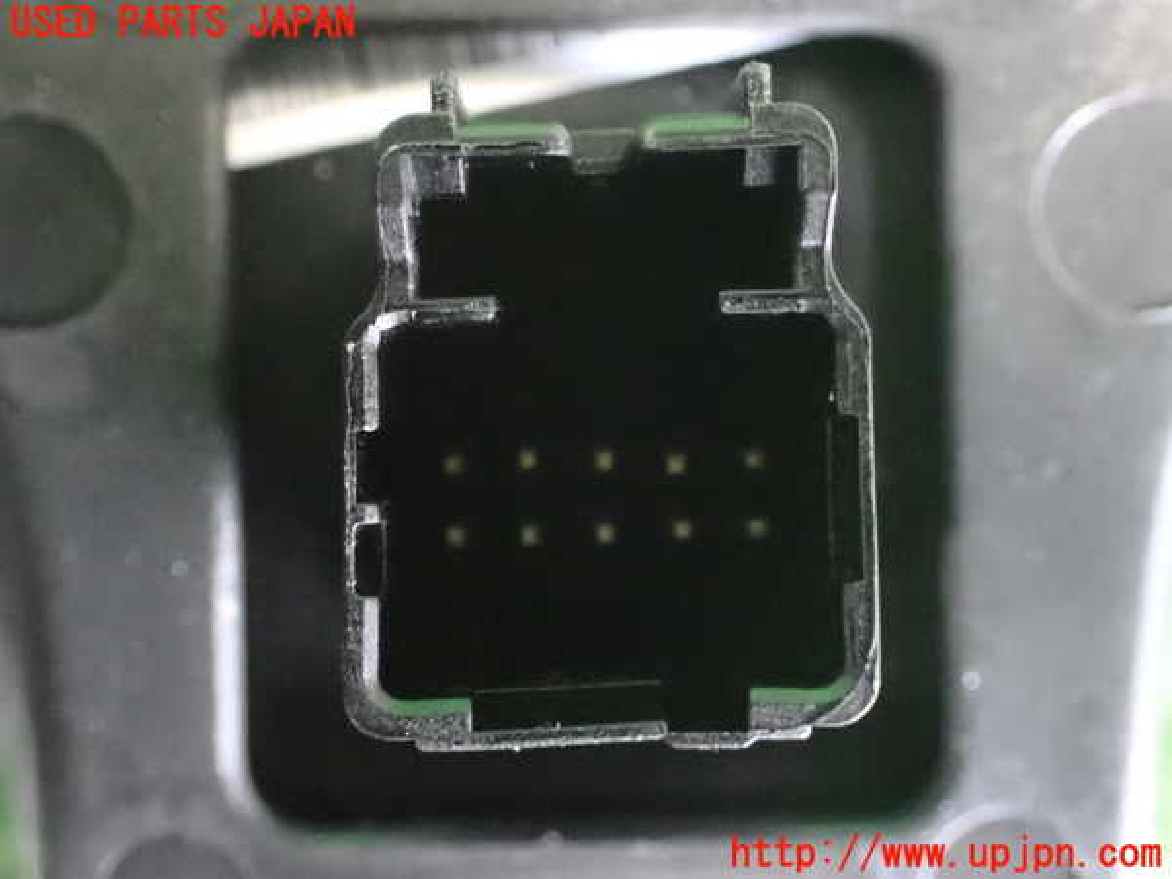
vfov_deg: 25.2
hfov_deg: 33.2
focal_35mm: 58
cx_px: 586
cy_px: 440
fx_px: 1964
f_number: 3.5
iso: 6400
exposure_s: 1/30
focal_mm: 10.35
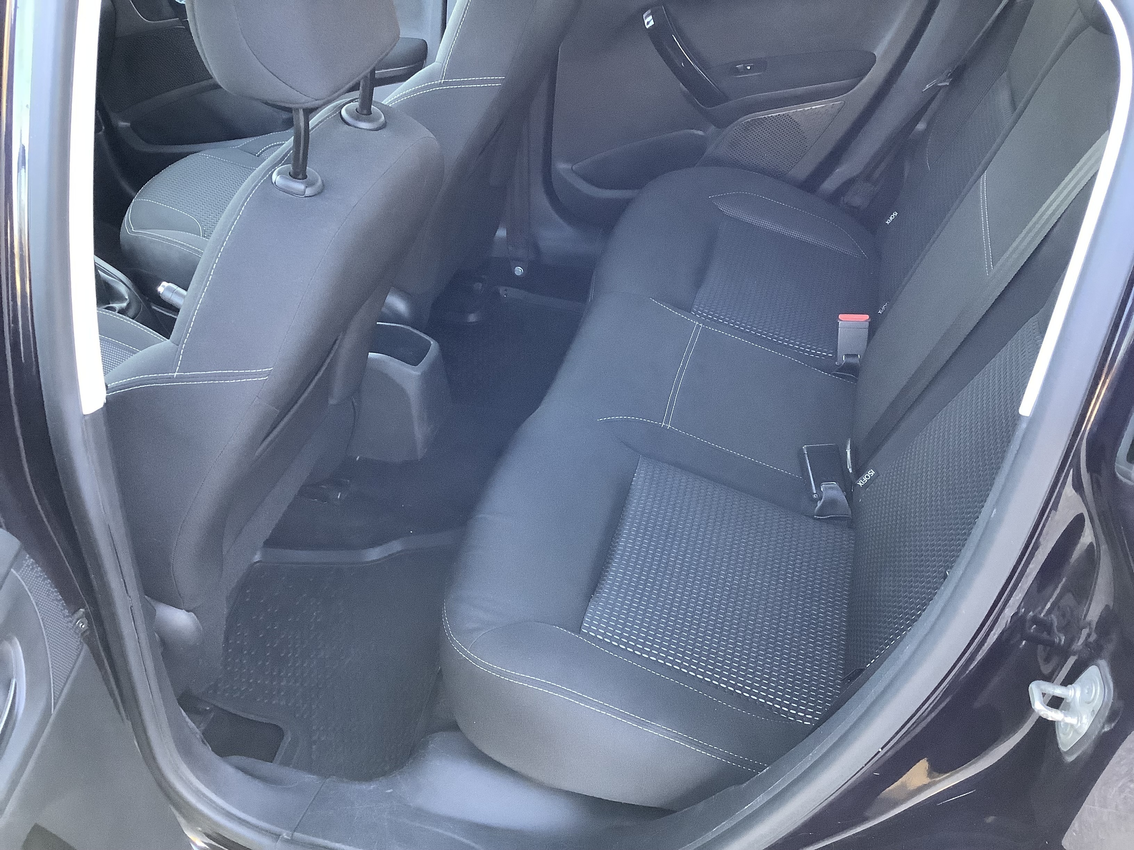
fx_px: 1016
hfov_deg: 58.4
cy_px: 425
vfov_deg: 45.4
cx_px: 567
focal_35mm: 31
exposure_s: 1/60
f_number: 2.4
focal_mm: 3.3
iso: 400
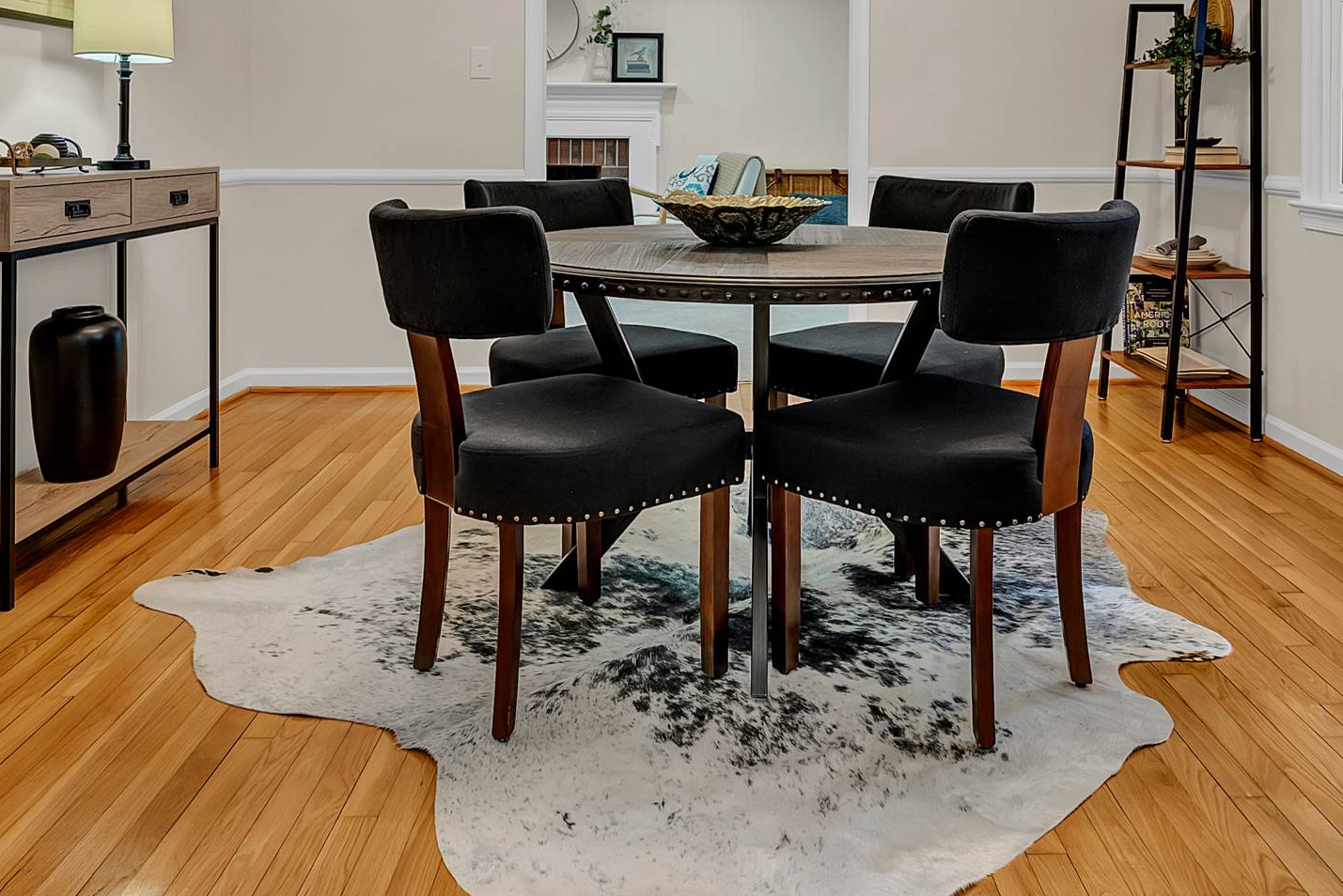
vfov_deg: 43.6
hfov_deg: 65.3
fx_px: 1045
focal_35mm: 28
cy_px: 146
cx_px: 736
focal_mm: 16
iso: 250
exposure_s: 1/8
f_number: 9
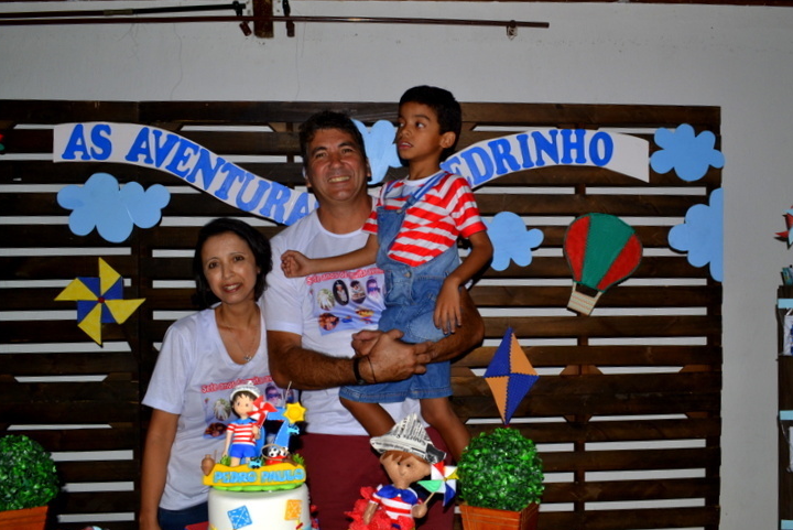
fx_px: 661
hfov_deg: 61.8
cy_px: 239
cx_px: 428
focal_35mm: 30
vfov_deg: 43.6
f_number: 8
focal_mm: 18
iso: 220
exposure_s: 1/60
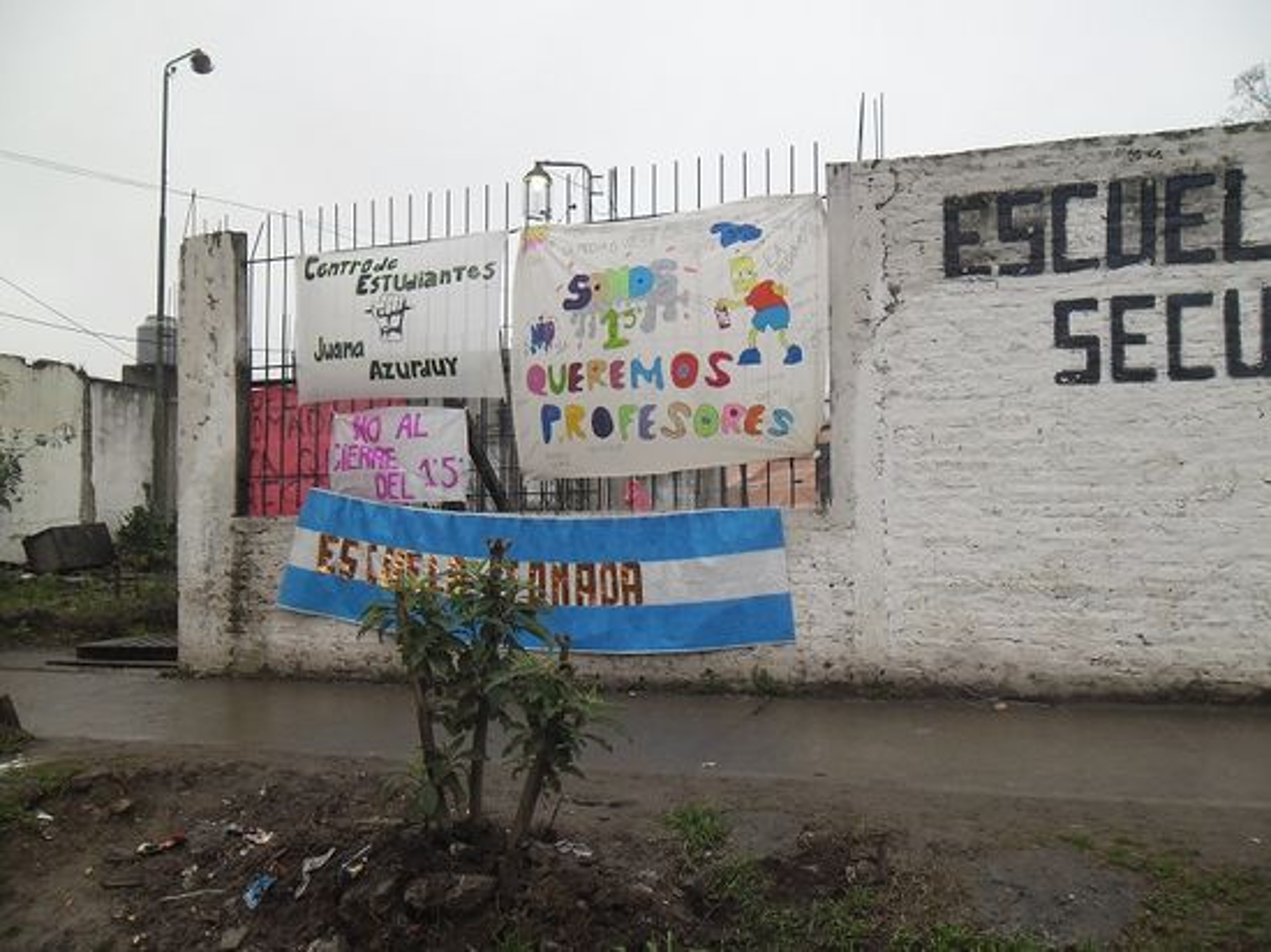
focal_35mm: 27
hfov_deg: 65.3
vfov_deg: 51.3
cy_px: 476
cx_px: 636
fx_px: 991
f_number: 3.5
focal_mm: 4.9
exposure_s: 1/98
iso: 80
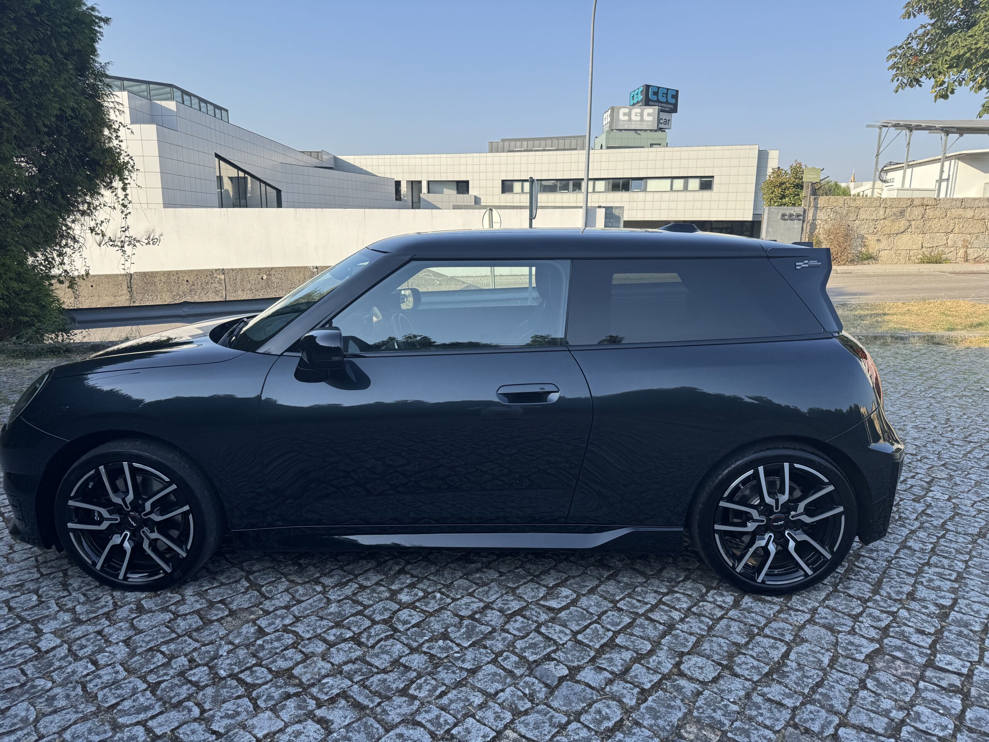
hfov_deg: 71.6
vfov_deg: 56.8
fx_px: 686
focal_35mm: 24
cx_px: 494
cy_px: 371
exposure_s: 1/2105
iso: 80
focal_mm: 6.76
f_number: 1.78
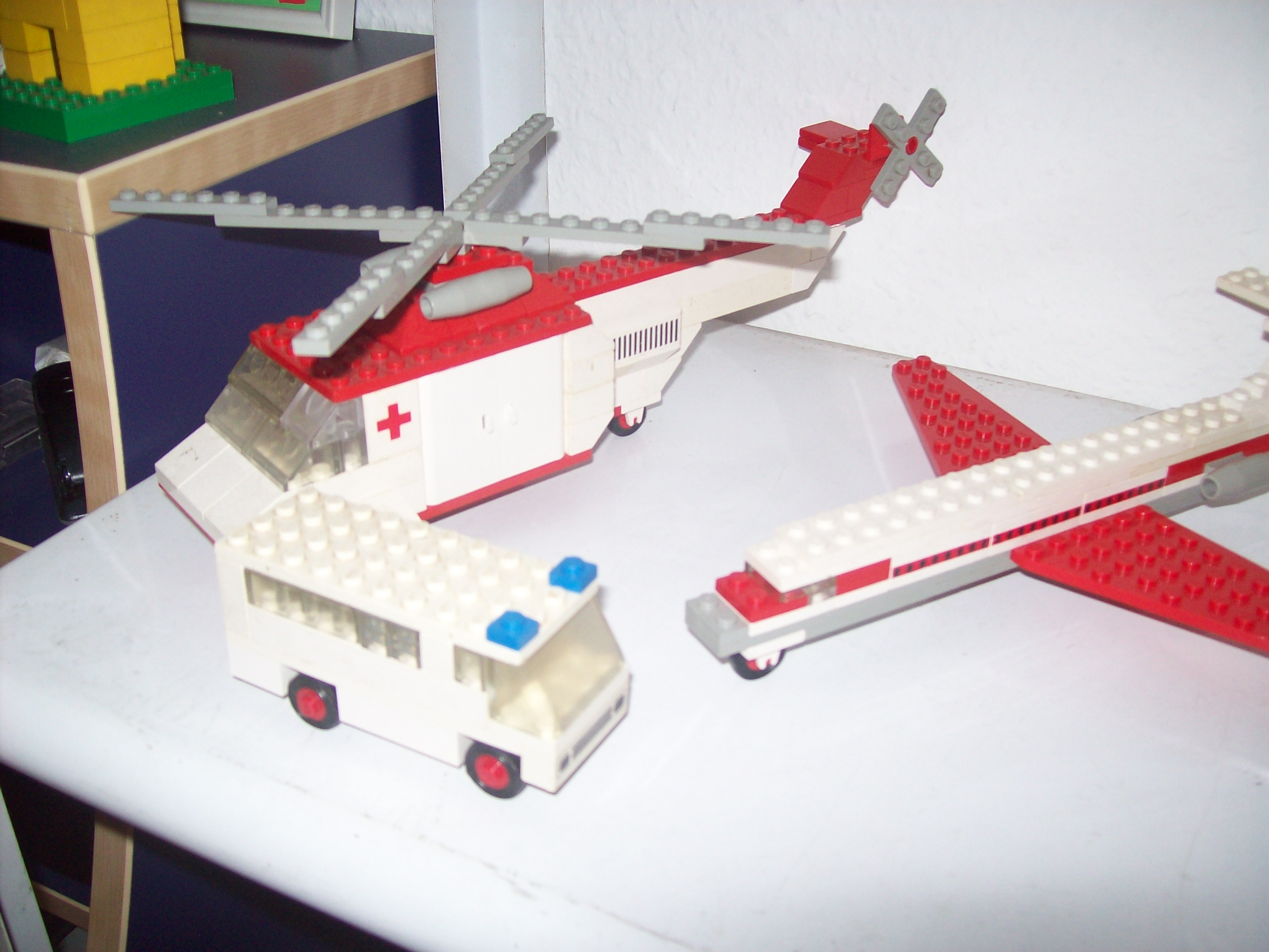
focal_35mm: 36
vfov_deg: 39.7
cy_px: 476
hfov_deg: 51.4
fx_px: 1320
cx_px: 634
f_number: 2.7
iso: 80
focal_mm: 6
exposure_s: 1/64
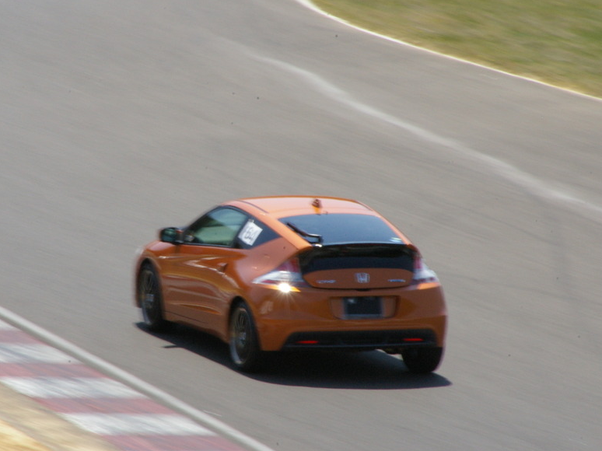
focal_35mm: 477
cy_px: 226
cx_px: 208
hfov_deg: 4.2
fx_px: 8293
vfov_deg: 3.1
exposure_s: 1/60
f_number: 45
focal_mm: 250
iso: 800
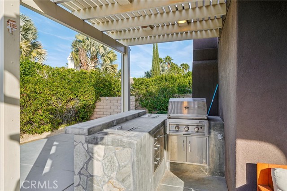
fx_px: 175
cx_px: 144
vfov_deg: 57.2
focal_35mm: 22
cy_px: 96
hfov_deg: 78.6
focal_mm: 22
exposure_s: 1/80
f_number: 8
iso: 100
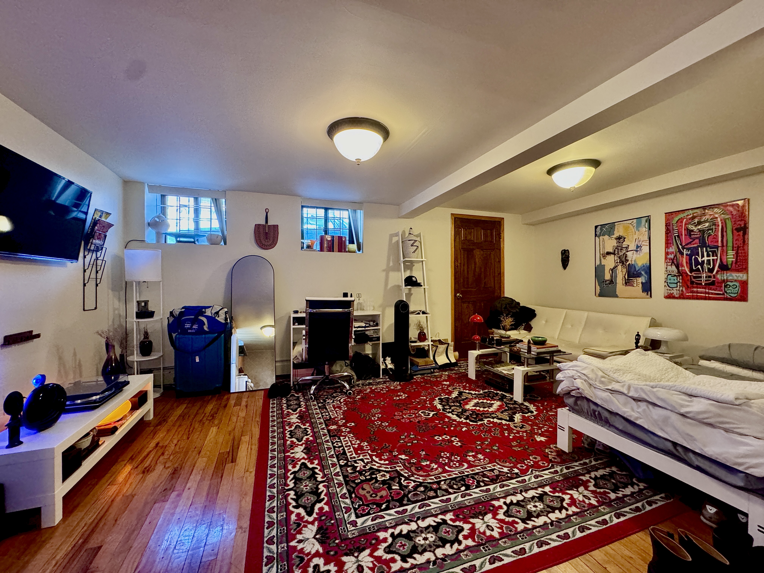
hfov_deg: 102.1
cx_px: 382
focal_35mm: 14
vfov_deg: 85.7
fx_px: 309
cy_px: 286
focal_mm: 2.22
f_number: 2.2
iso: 400
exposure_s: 1/60
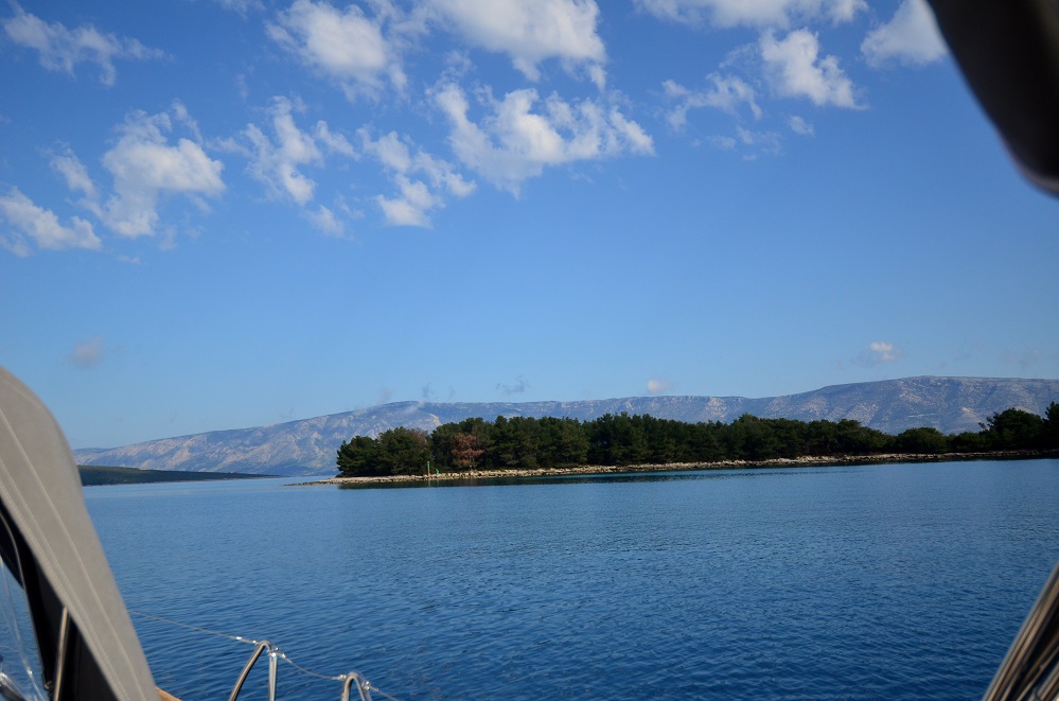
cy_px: 350
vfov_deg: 36.7
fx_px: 1056
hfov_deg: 53.2
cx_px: 530
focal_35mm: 36
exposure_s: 1/4000
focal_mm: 24
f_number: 4
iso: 400
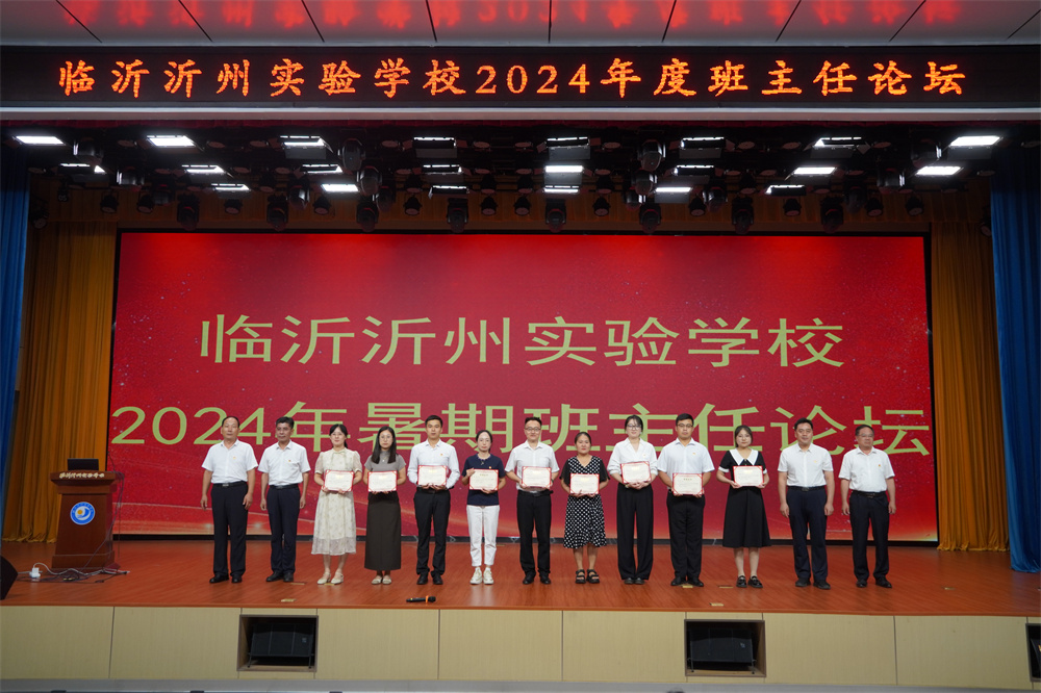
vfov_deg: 43.6
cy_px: 346
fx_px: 867
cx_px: 520
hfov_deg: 61.9
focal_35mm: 30
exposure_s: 1/160
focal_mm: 20
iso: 400
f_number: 4
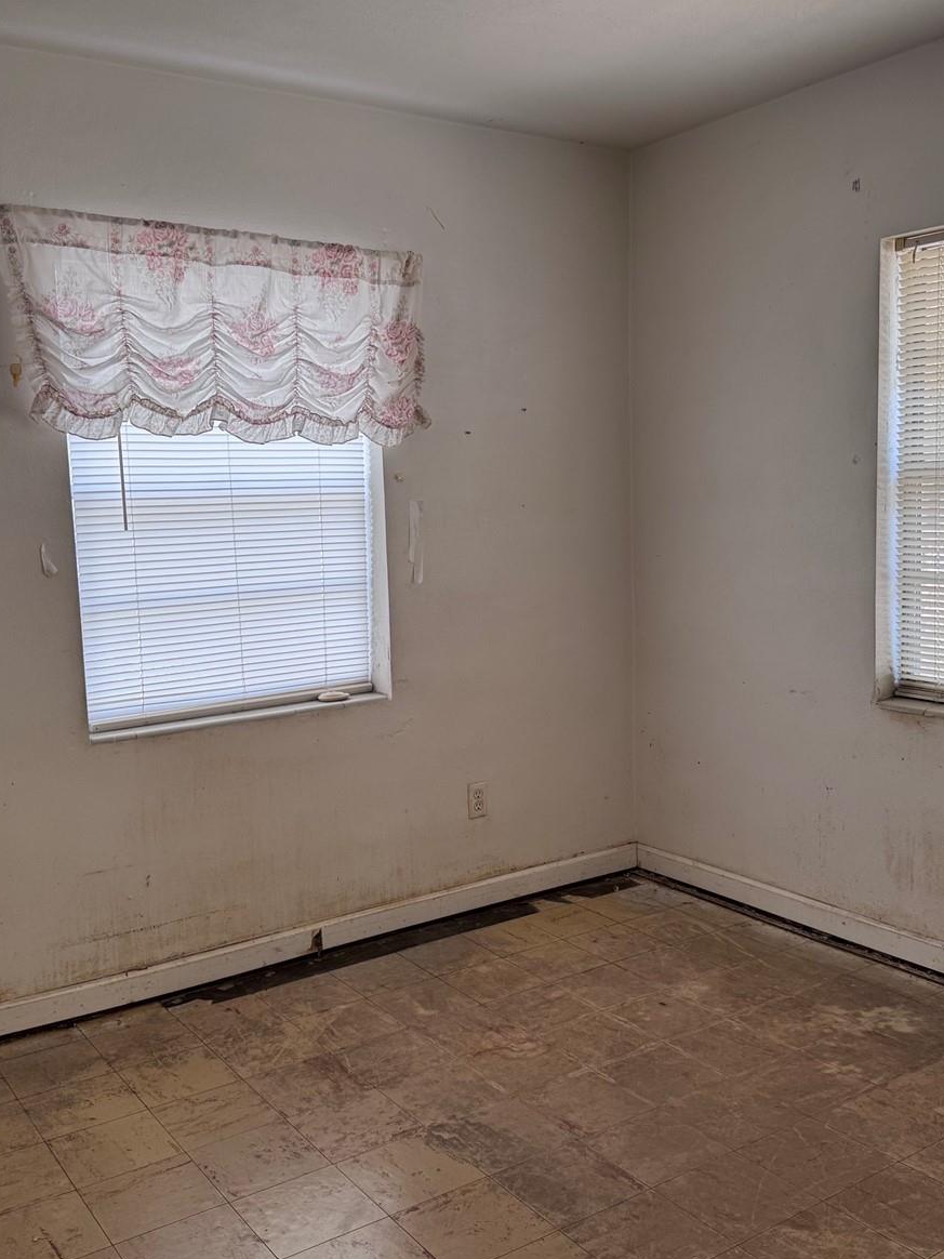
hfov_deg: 42.9
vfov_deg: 55.4
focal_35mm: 33
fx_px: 1200
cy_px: 632
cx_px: 475
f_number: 1.78
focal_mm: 6.76
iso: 64
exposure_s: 1/121
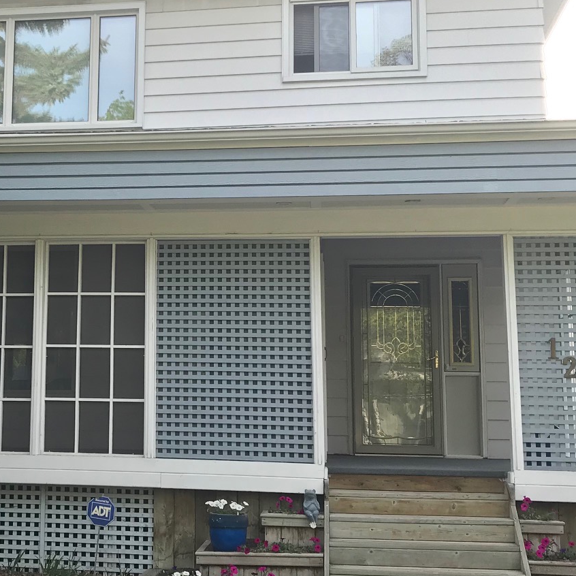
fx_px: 1111
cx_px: 122
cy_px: 277
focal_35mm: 59
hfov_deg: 28.5
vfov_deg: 29.1
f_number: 1.8
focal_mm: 3.99
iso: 20
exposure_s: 1/544
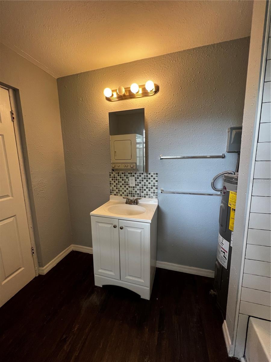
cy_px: 181
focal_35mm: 13
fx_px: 136
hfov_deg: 89.9
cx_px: 136
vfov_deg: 106.2
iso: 160
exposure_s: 1/120
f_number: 1.8
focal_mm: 1.57
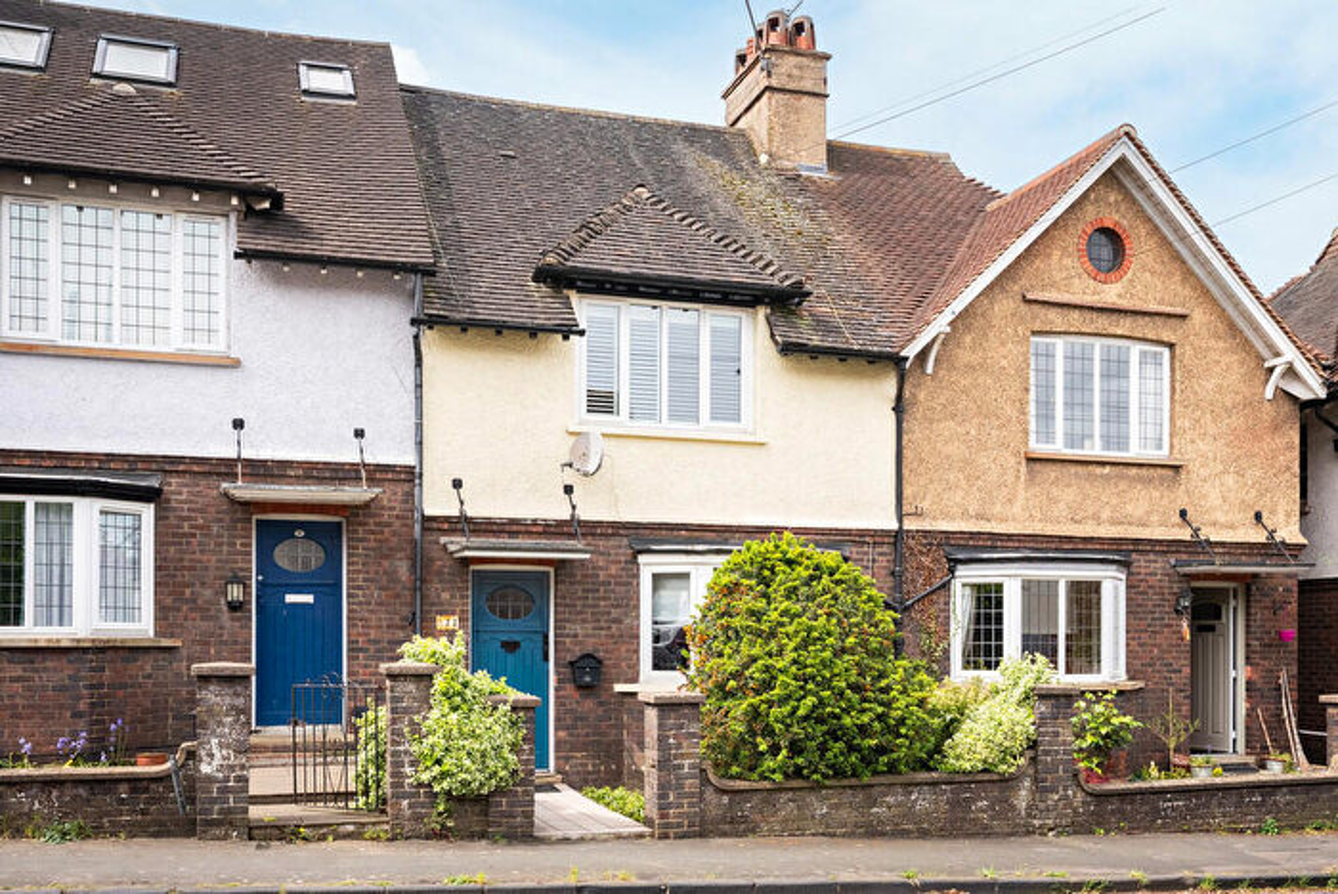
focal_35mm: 33
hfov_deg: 57.2
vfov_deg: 40.0
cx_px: 669
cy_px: 447
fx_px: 1227
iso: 2000
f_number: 7.1
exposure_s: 1/2000
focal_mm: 33
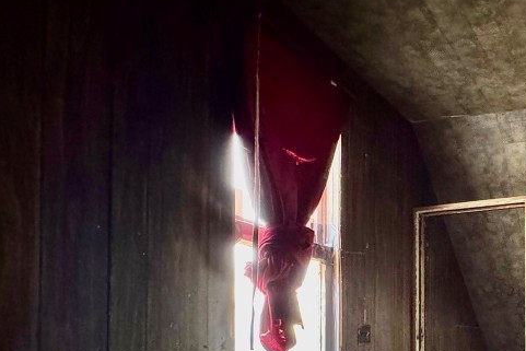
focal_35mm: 31
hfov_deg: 48.1
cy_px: 339
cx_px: 541
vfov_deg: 38.3
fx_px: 453
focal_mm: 2.22
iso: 1000
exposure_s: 1/60
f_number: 2.2
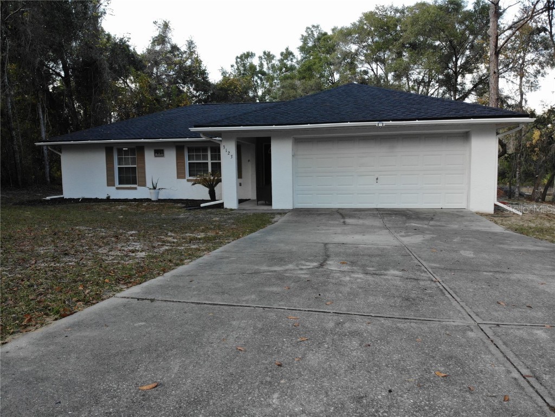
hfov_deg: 71.6
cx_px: 278
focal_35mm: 24
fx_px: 385
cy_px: 208
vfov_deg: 56.8
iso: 100
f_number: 2.8
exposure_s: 1/167
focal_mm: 4.5
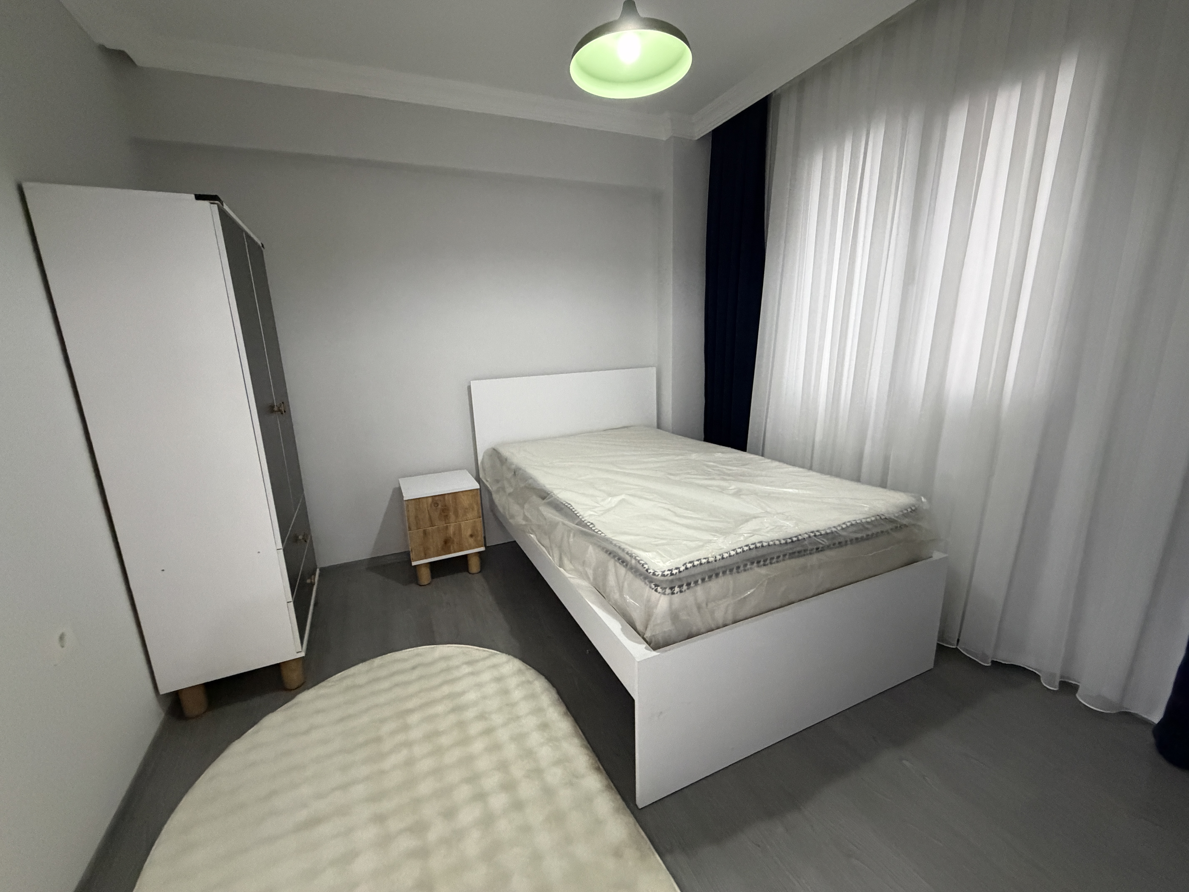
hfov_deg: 102.1
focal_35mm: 14
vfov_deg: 85.7
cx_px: 594
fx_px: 481
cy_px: 446
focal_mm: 2.22
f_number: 2.2
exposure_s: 1/50
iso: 800
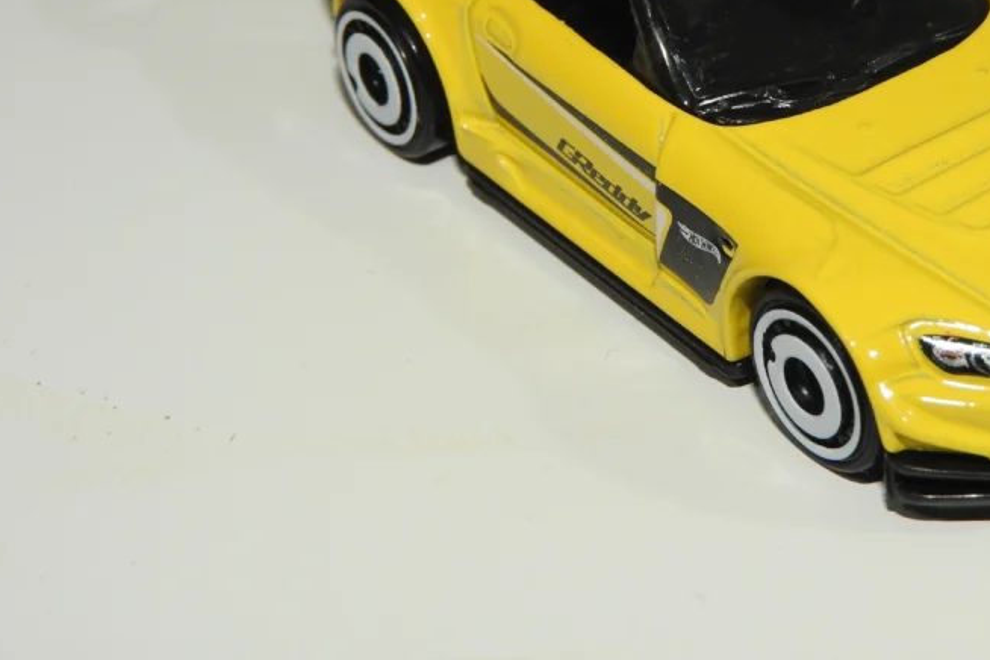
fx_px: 3135
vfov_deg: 12.0
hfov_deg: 17.8
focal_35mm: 114
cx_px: 766
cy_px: 106
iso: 200
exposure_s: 1/30
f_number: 5
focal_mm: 12.5
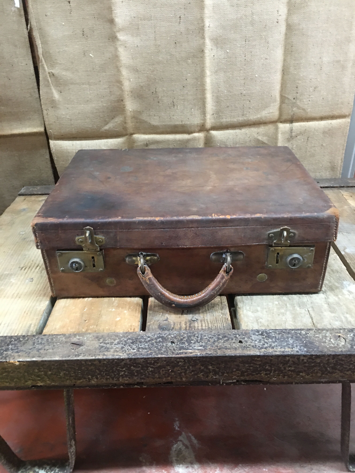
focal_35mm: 29
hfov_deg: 48.2
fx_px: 397
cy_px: 236
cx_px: 178
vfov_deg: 61.7
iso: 80
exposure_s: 1/4
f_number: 2.2
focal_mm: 4.15
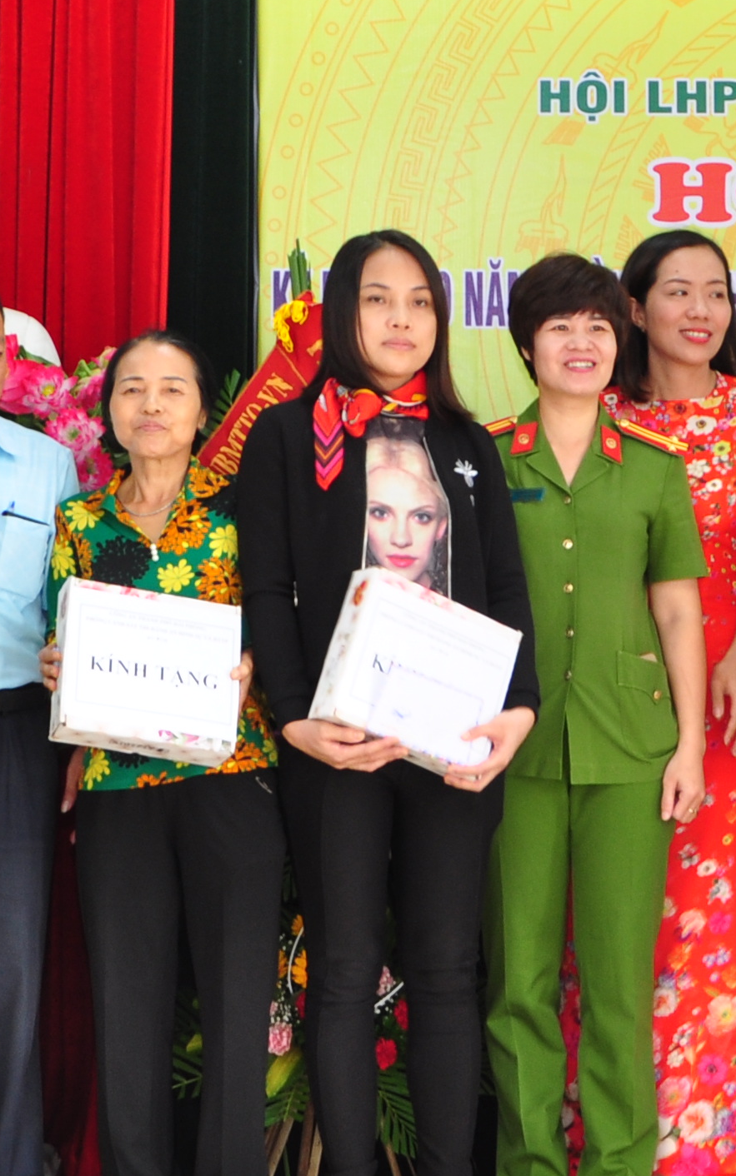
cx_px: 286
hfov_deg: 12.8
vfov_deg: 20.3
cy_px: 354
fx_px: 3272
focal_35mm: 102
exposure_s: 1/13
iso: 250
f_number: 5.6
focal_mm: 22
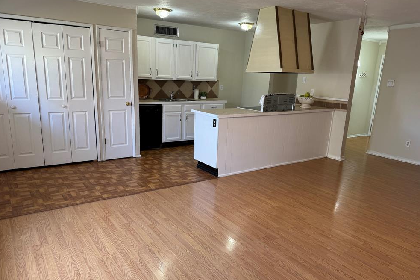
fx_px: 303
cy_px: 153
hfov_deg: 69.4
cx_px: 206
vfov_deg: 49.5
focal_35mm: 26
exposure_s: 1/60
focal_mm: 6.86
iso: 125
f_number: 1.78
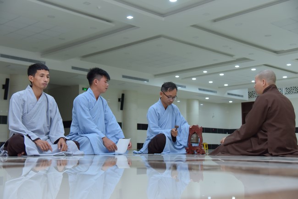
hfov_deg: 41.1
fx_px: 397
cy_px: 100
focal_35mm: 48
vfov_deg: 28.1
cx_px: 149
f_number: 5
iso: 1250
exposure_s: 1/160
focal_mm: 48
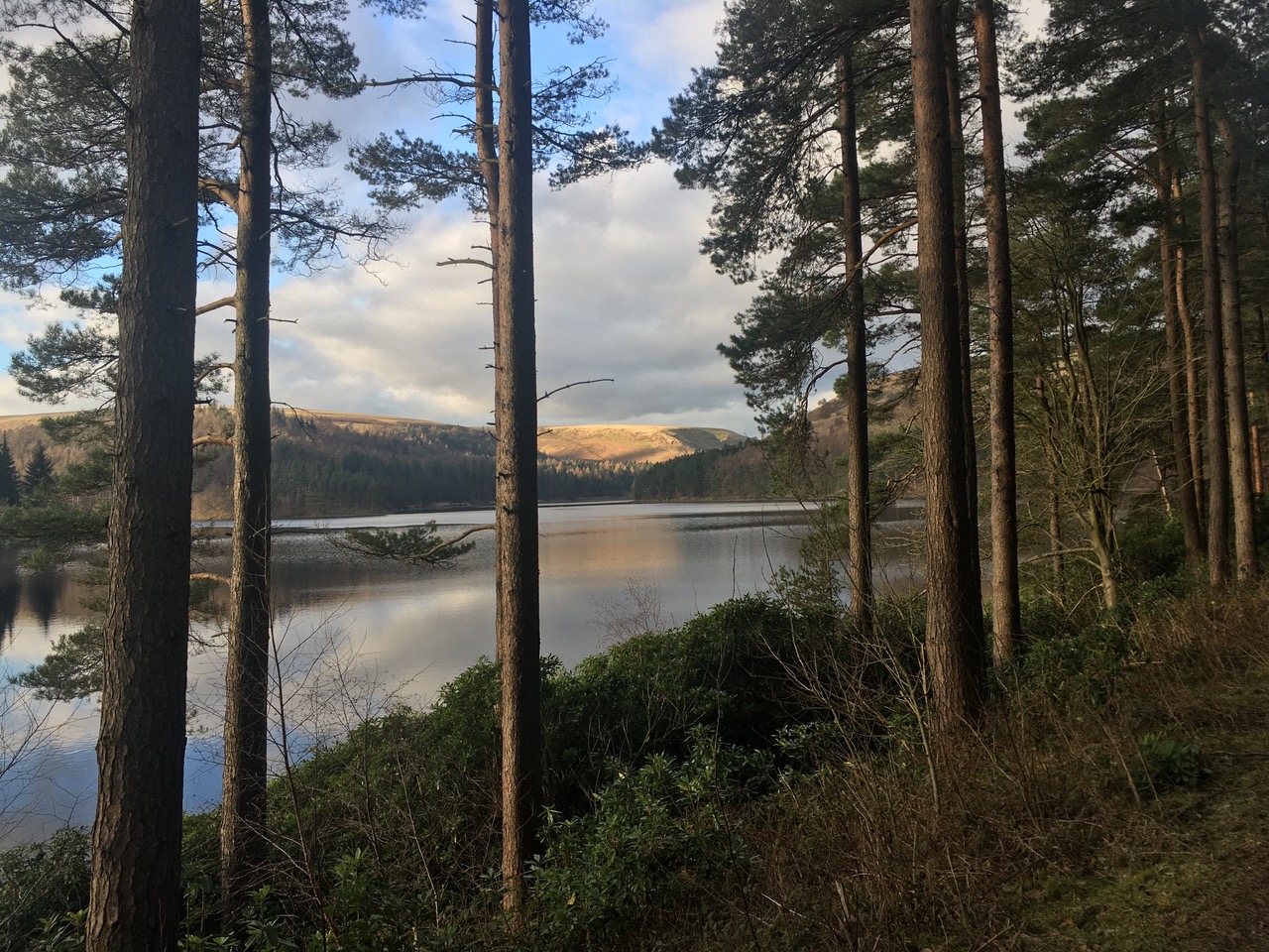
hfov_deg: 61.7
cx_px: 634
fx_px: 1063
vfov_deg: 48.2
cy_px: 476
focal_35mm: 29
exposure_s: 1/394
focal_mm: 4.15
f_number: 2.2
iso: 25
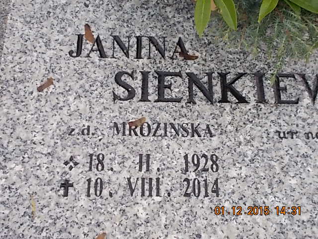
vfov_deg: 32.9
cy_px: 120
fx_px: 404
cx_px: 159
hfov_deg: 42.9
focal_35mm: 44
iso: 80
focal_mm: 7.9
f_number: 4.2
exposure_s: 1/30
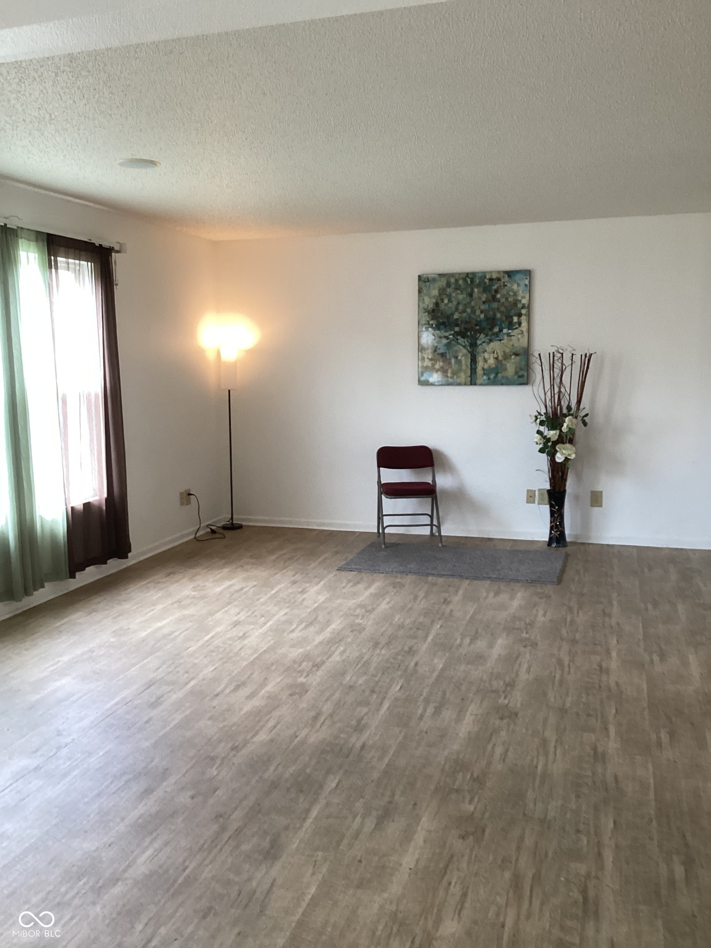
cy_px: 474
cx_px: 356
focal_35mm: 31
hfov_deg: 45.4
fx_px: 849
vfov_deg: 58.4
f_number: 2.4
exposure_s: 1/60
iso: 160
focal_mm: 3.3
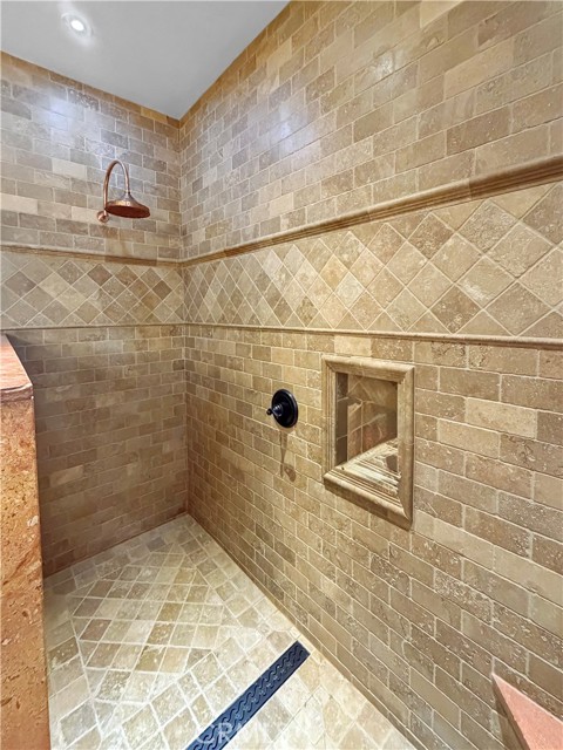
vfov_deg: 102.1
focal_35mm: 14
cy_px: 375
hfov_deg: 85.7
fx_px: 304
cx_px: 282
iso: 800
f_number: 2.2
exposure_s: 1/60
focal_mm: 2.22
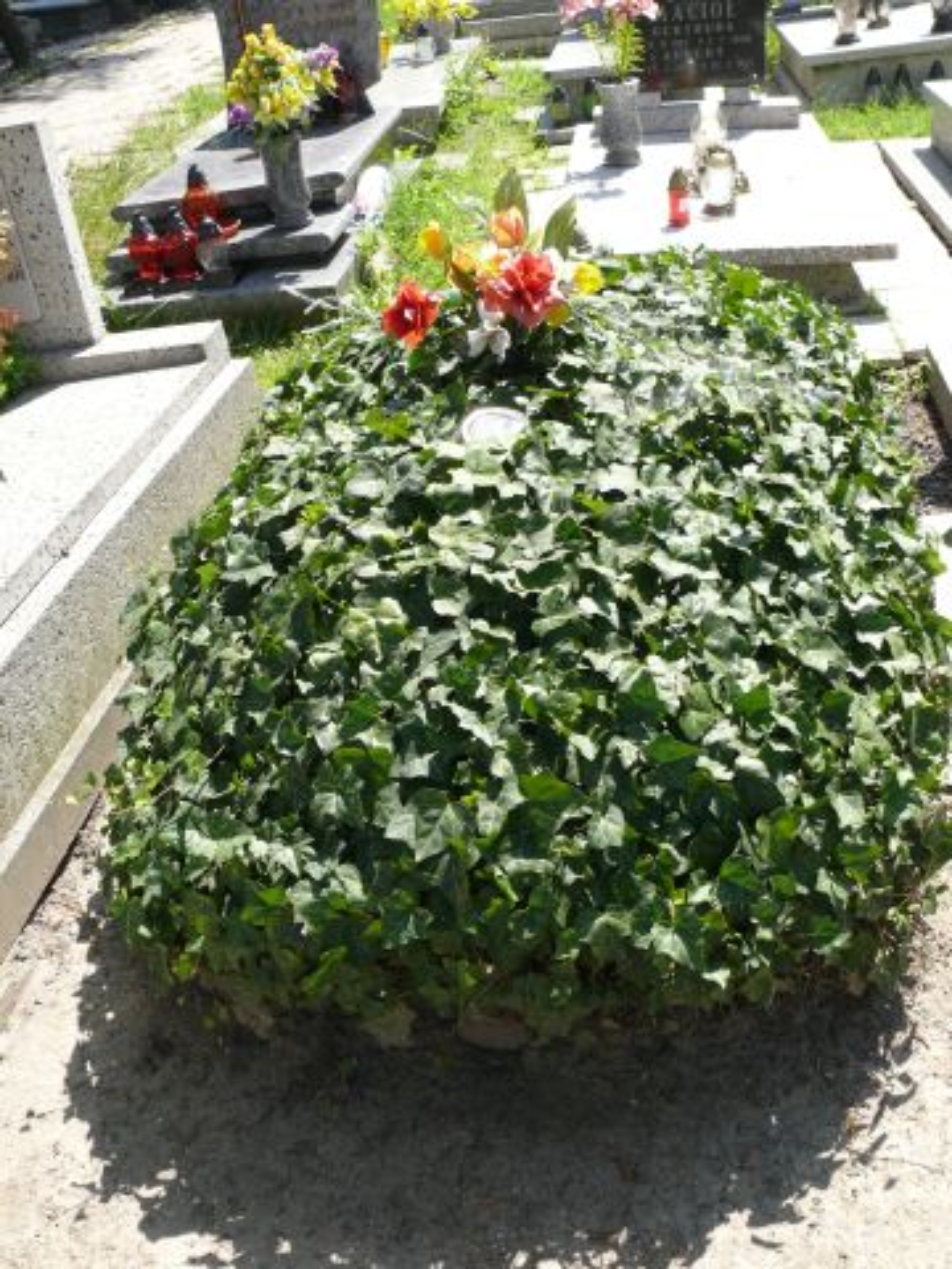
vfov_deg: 52.6
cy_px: 634
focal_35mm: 35
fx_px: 1283
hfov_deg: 40.7
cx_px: 476
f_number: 4.5
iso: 100
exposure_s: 1/250
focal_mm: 7.4
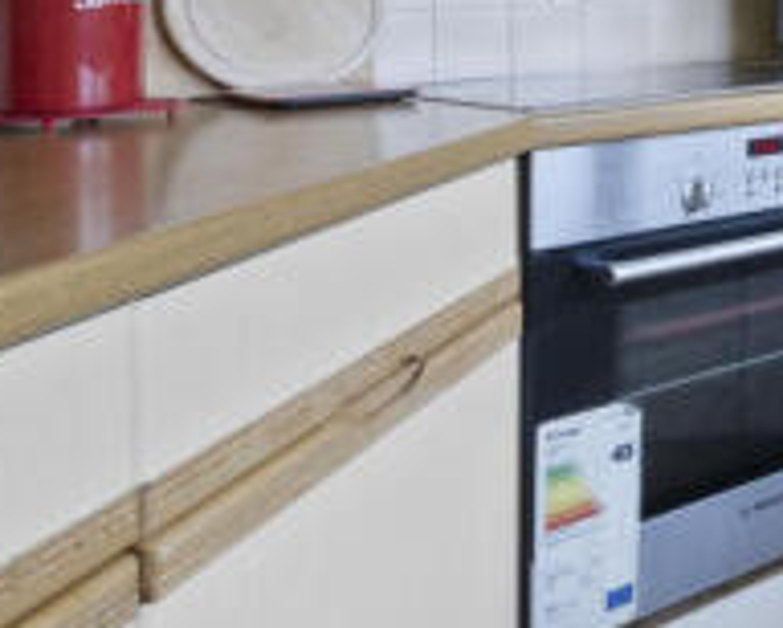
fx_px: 1113
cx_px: 1242
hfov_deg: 25.7
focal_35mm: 48
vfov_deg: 31.3
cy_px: 226
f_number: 8
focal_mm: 10
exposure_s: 1/1.25
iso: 160
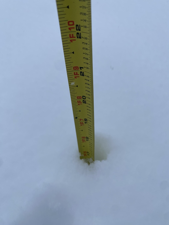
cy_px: 112
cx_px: 84
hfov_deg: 54.9
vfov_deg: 69.4
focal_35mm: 25
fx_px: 163
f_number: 1.8
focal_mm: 4.25
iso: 32
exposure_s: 1/633
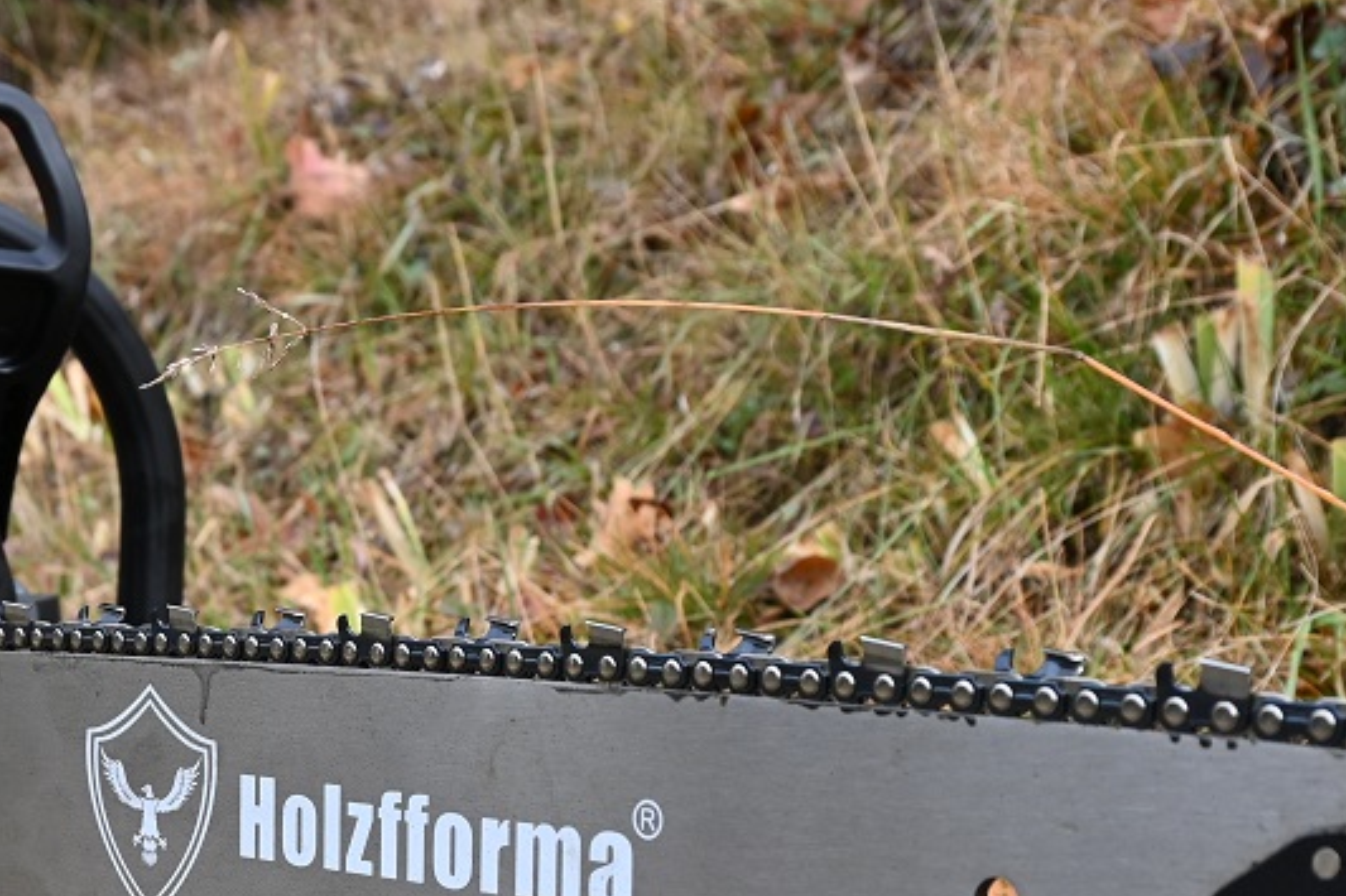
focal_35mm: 69
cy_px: 844
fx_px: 2579
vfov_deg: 19.3
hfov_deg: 29.1
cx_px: 497
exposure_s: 1/250
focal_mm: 22
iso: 200
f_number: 5.6
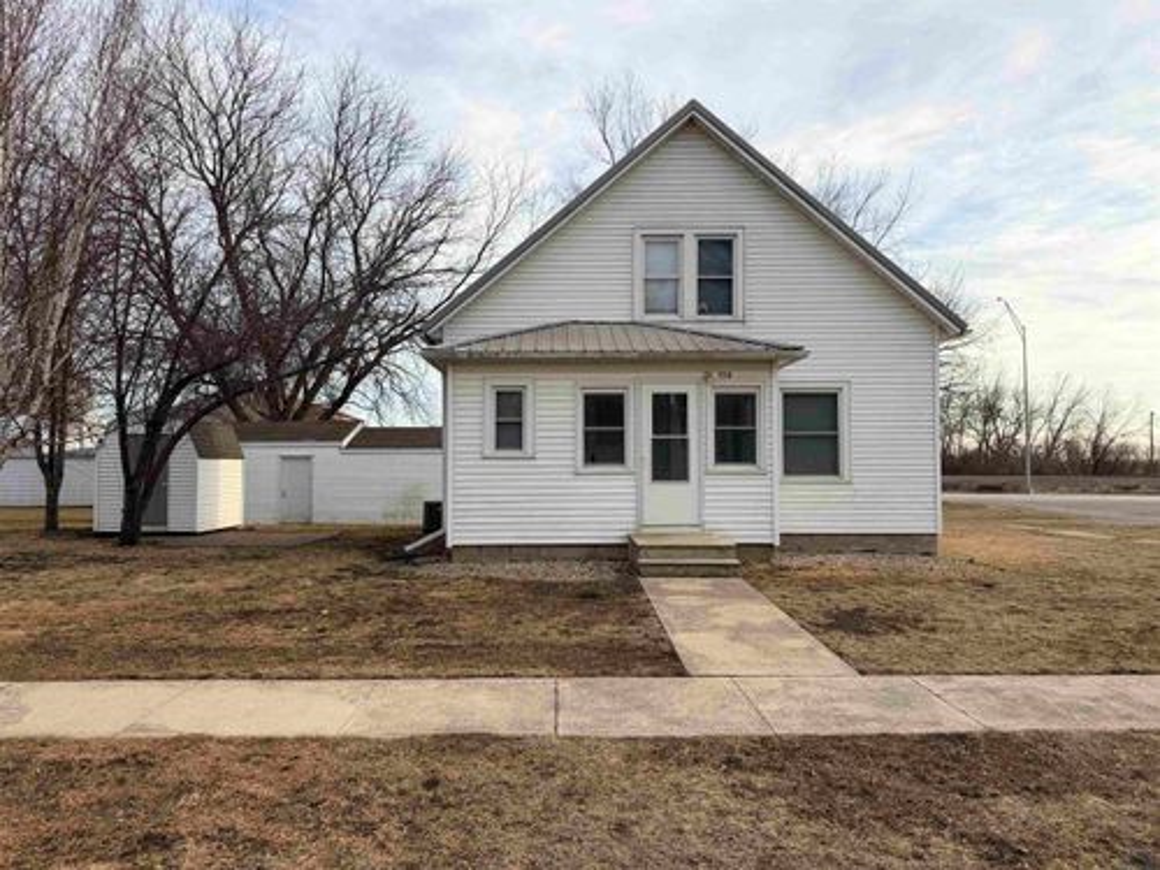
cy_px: 435
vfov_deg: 56.8
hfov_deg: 71.6
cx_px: 580
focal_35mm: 24
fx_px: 804
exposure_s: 1/1727
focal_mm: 6.76
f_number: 1.78
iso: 80
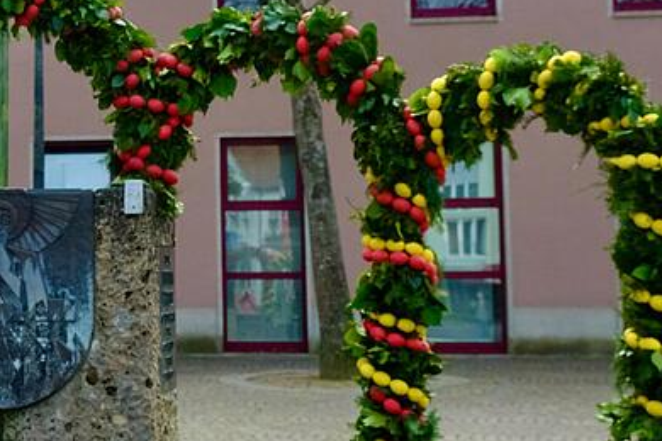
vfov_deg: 16.2
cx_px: -77
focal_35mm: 84
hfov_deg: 22.7
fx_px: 1545
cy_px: 129
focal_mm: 23.3
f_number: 5.6
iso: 1600
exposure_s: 1/2000
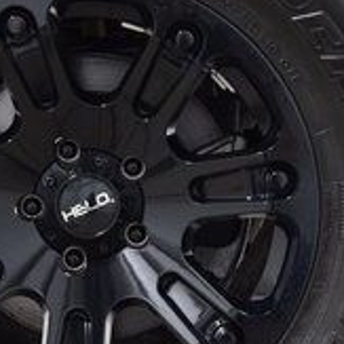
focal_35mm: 180
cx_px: 93
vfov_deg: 9.7
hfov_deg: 9.7
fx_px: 2024
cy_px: 206
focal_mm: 36
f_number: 6.3
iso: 1600
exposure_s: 1/15
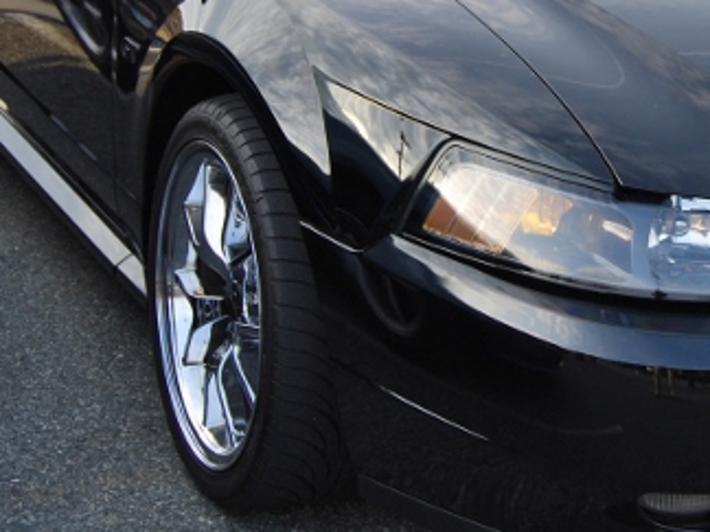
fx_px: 2051
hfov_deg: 19.4
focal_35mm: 100
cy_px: 83
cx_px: 587
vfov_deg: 14.7
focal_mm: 28
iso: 200
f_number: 5.6
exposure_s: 1/125
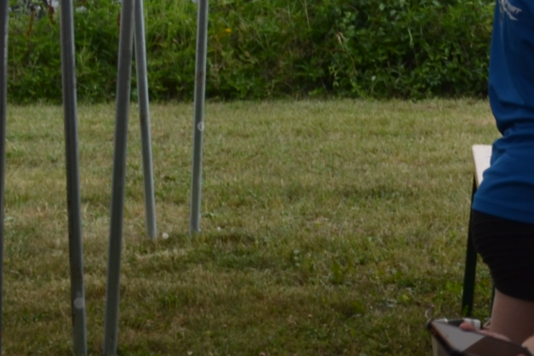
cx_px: 1068
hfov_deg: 11.9
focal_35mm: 154
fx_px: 2284
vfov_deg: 8.9
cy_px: 29
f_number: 7.1
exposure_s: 1/200
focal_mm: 24
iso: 100
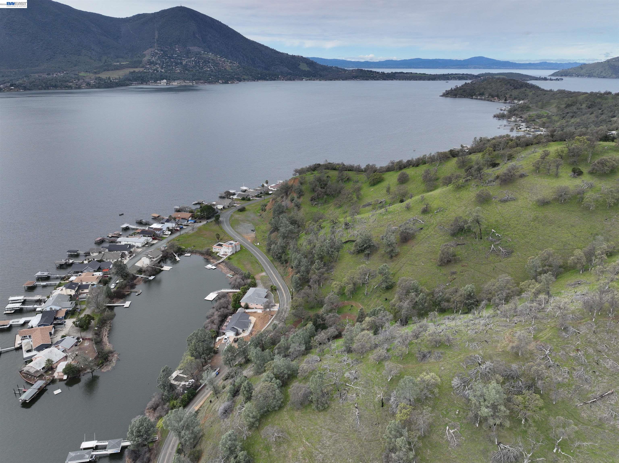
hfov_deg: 71.6
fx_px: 429
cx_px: 310
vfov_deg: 56.8
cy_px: 232
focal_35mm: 24
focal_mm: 12.29
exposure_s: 1/2000
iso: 170
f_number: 2.8
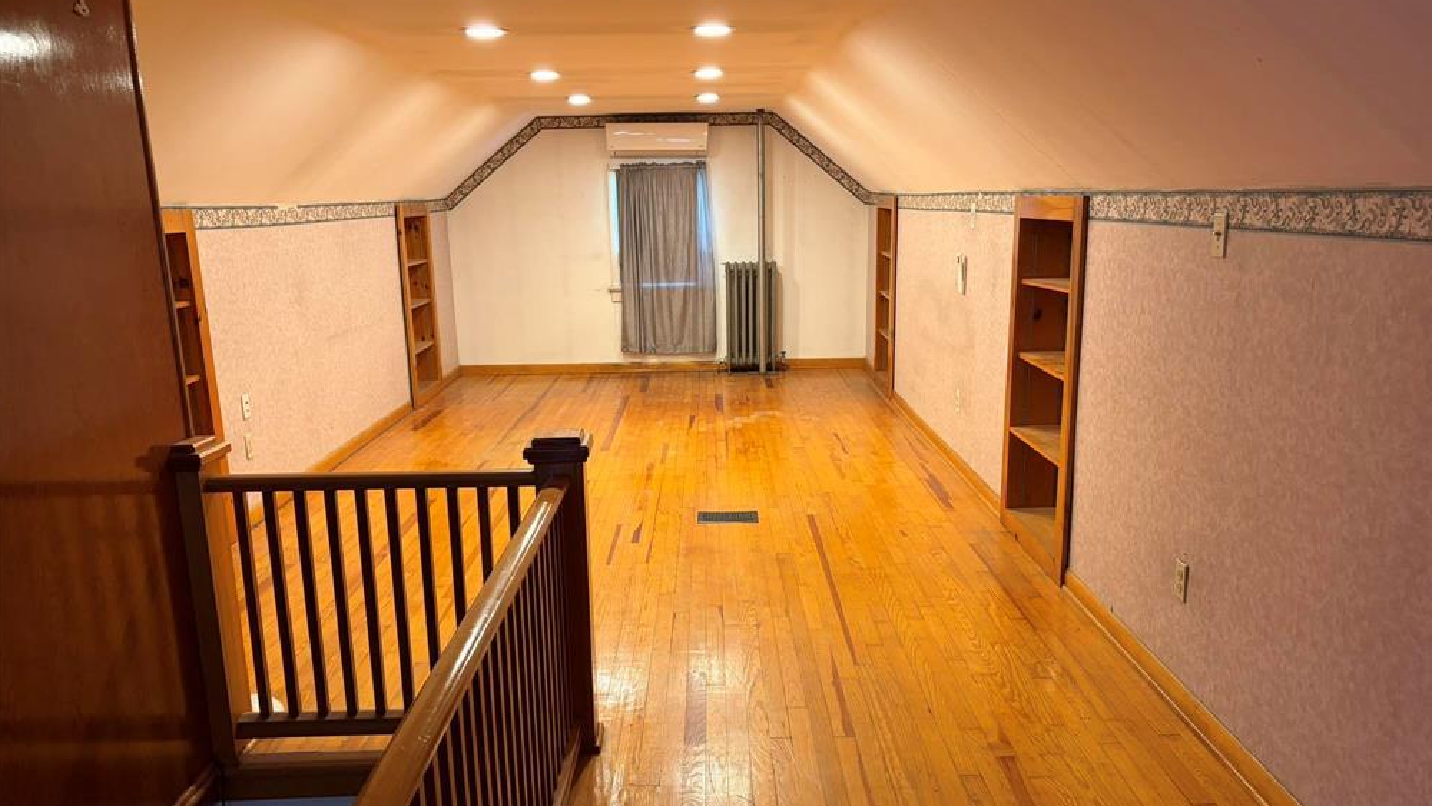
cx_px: 725
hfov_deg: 66.1
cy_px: 461
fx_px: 1101
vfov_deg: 40.1
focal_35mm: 29
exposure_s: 1/60
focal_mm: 5.96
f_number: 1.6
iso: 200
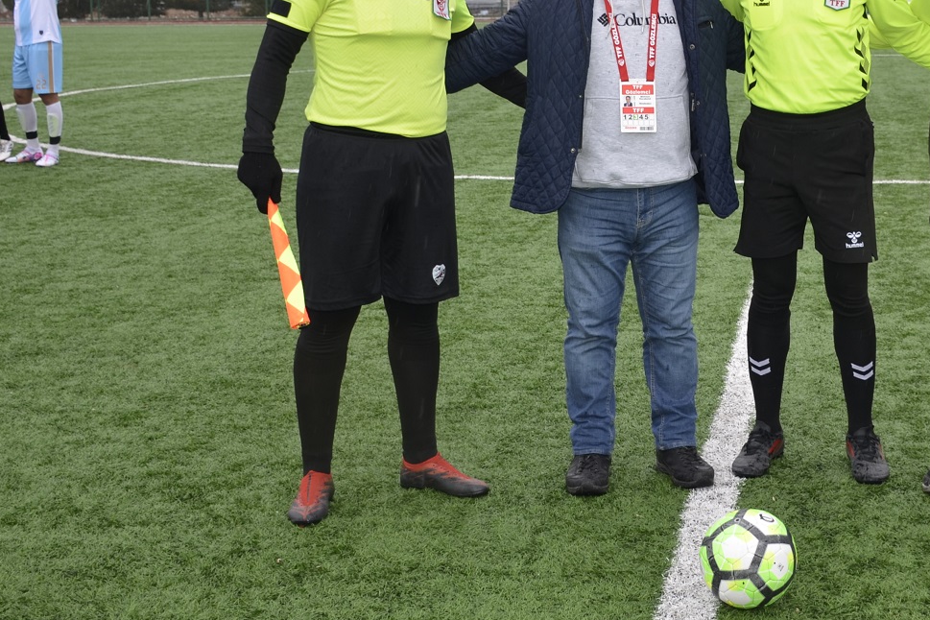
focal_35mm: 68
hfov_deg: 29.1
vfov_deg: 19.8
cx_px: 729
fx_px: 1757
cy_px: 128
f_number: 4
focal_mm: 22
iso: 100
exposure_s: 1/250
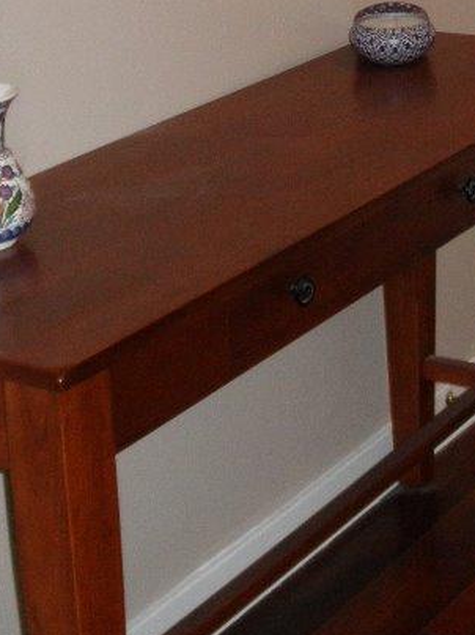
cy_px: -95
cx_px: 499
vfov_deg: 18.7
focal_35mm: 100
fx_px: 1831
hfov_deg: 14.5
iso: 200
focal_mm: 5
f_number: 3
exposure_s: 1/30
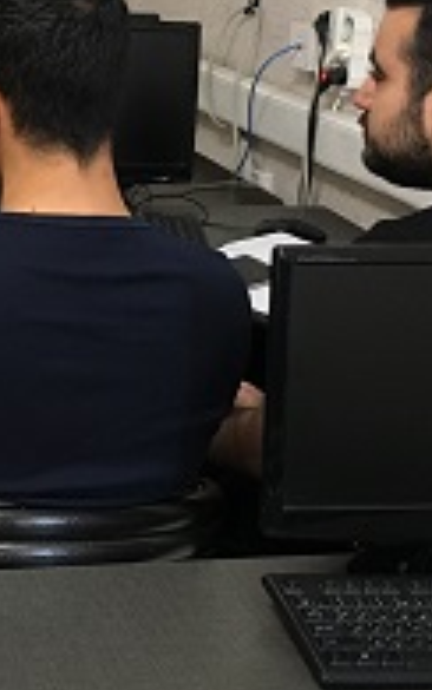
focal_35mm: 79
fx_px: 1487
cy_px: 165
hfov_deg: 15.6
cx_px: -156
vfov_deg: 25.8
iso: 160
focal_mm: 4.15
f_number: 2.2
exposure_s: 1/33
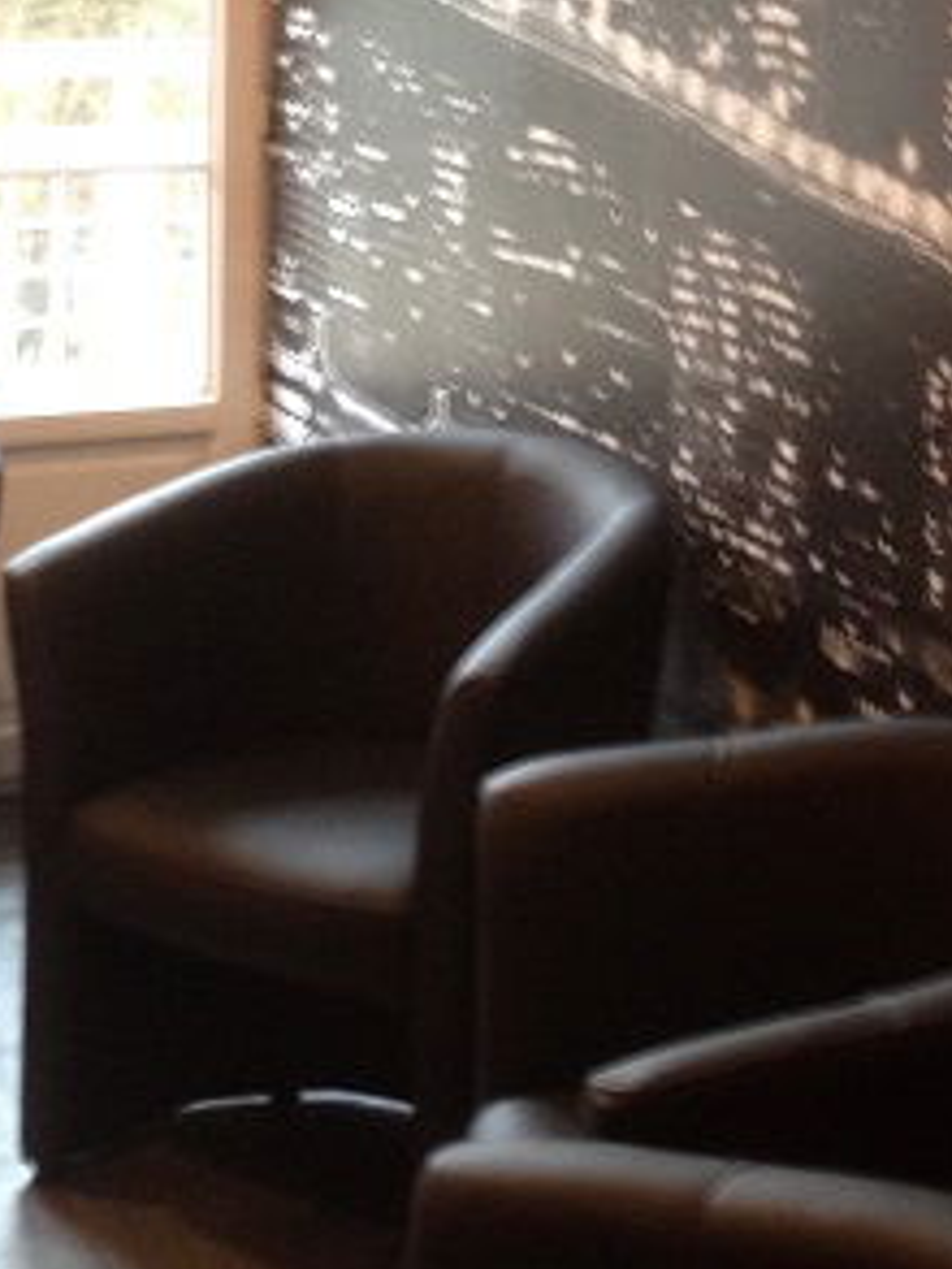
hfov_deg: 16.4
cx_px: 407
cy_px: 91
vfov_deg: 21.2
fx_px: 3298
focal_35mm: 90
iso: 160
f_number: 2.4
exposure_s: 1/20
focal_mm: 4.12
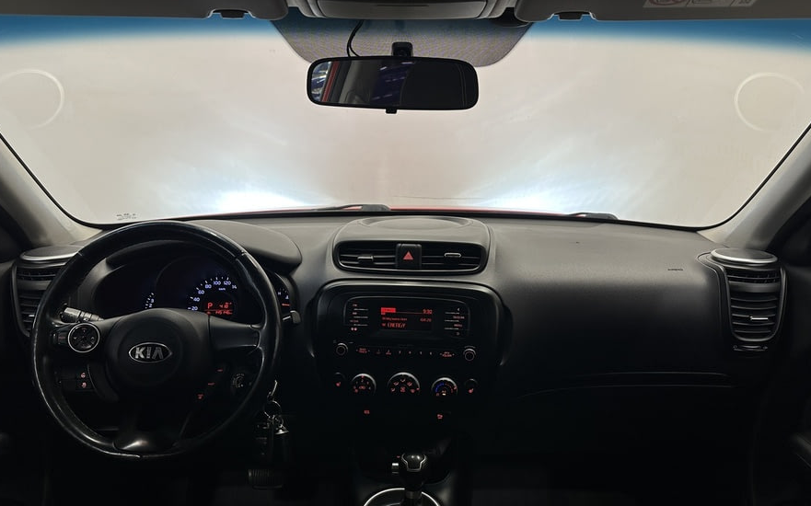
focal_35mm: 26
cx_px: 401
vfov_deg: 47.2
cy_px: 309
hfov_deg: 70.4
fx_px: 574
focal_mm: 6.86
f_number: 1.78
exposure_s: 1/50
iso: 125
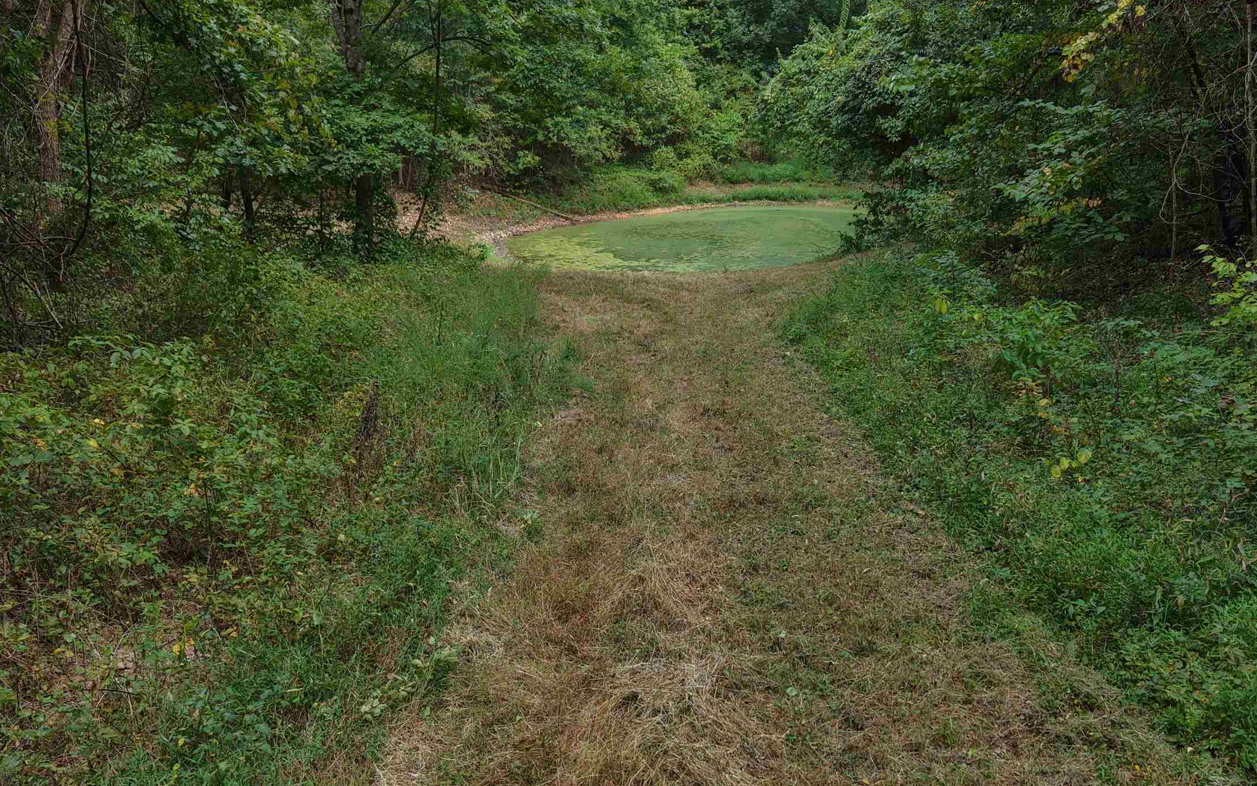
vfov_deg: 36.2
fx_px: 1199
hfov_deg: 55.3
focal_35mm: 35
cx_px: 678
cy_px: 446
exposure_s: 1/320
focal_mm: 8.67
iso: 100
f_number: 1.8
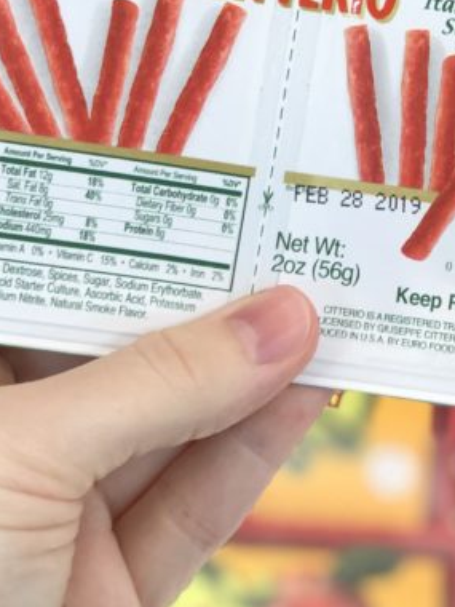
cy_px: -93
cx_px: 328
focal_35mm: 134
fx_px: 2348
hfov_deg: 11.0
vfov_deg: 14.3
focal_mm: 6
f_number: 2.4
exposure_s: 1/50
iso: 40
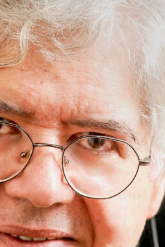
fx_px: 4017
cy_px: 136
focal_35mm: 584
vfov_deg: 3.5
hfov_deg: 2.4
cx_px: 118
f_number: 6.3
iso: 250
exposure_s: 1/200
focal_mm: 145
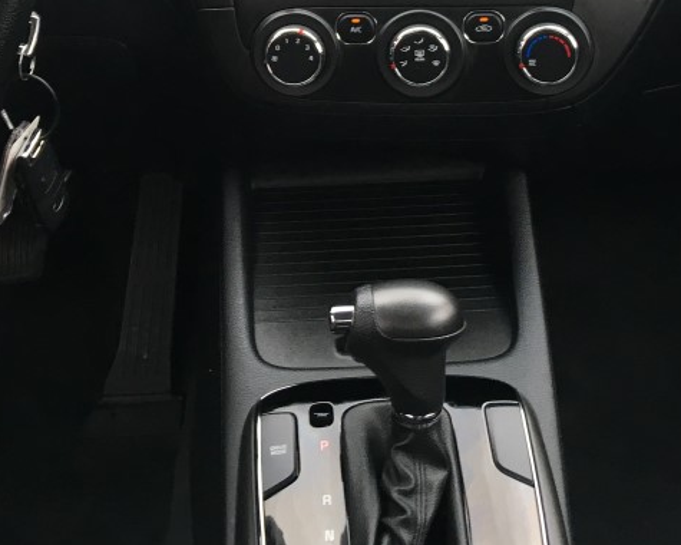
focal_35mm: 61
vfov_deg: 24.0
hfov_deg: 31.0
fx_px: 1229
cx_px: 335
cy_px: 11
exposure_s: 1/40
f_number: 2.2
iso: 32
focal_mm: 4.15
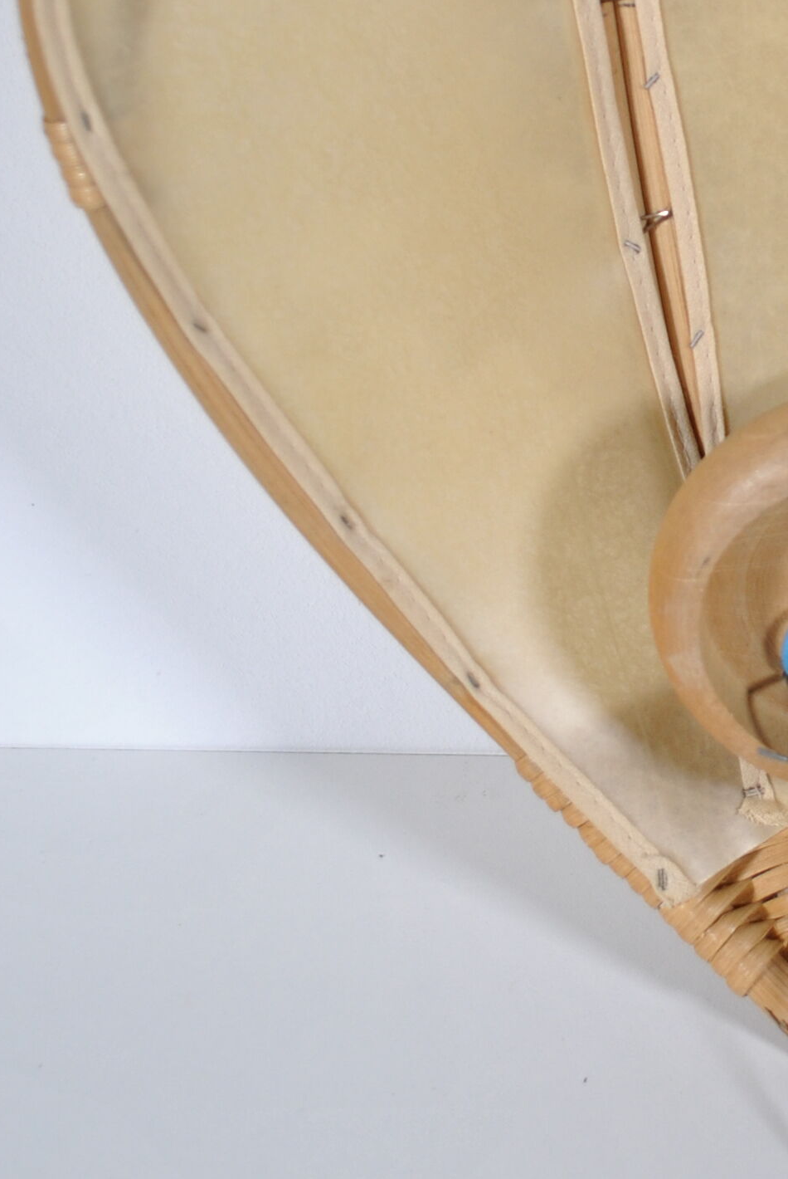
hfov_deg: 14.8
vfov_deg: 22.5
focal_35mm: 90
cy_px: 377
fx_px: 2948
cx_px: 921
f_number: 4
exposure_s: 1/100
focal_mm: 22
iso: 200
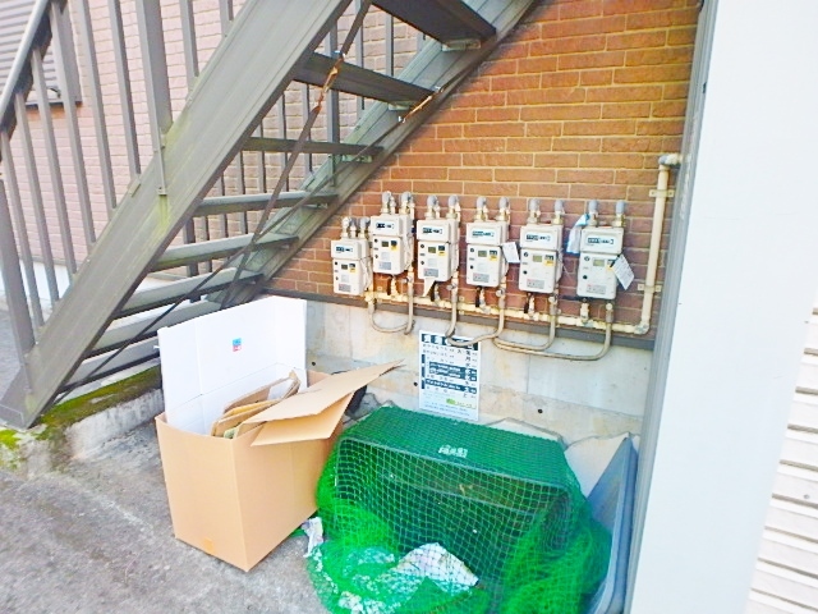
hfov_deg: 79.0
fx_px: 496
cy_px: 307
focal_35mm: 21
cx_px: 409
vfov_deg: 63.4
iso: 200
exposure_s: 1/60
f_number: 3.5
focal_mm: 3.7
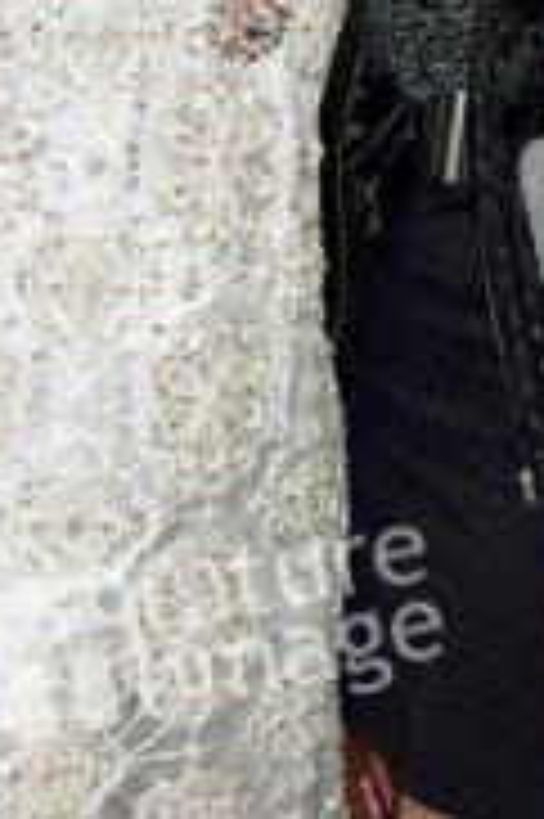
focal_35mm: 115
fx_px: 2614
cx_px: 342
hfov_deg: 11.9
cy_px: -40
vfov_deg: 17.3
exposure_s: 1/80
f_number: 3.5
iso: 800
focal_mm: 35
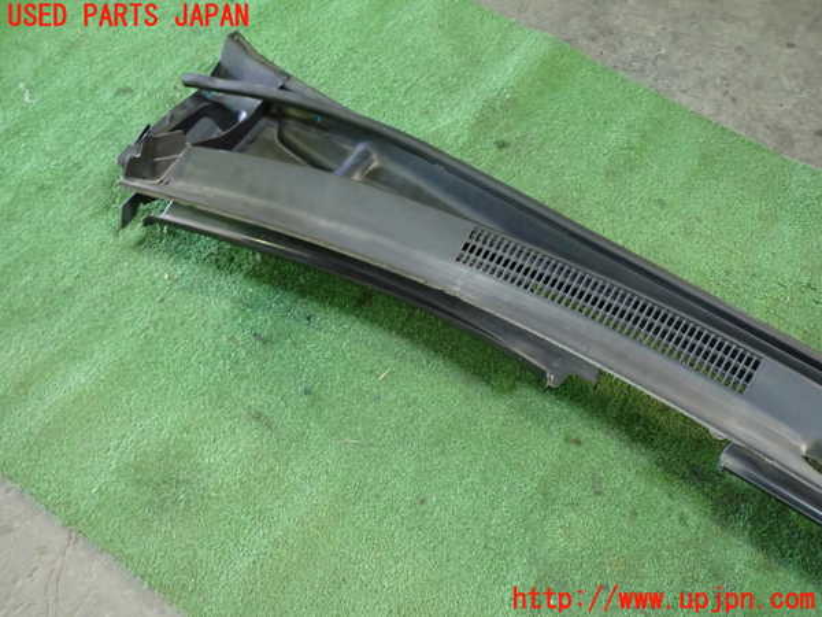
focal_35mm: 30
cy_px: 308
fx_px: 712
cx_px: 411
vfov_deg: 46.8
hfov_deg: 60.0
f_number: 2.3
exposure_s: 1/30
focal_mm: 5.4
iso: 640
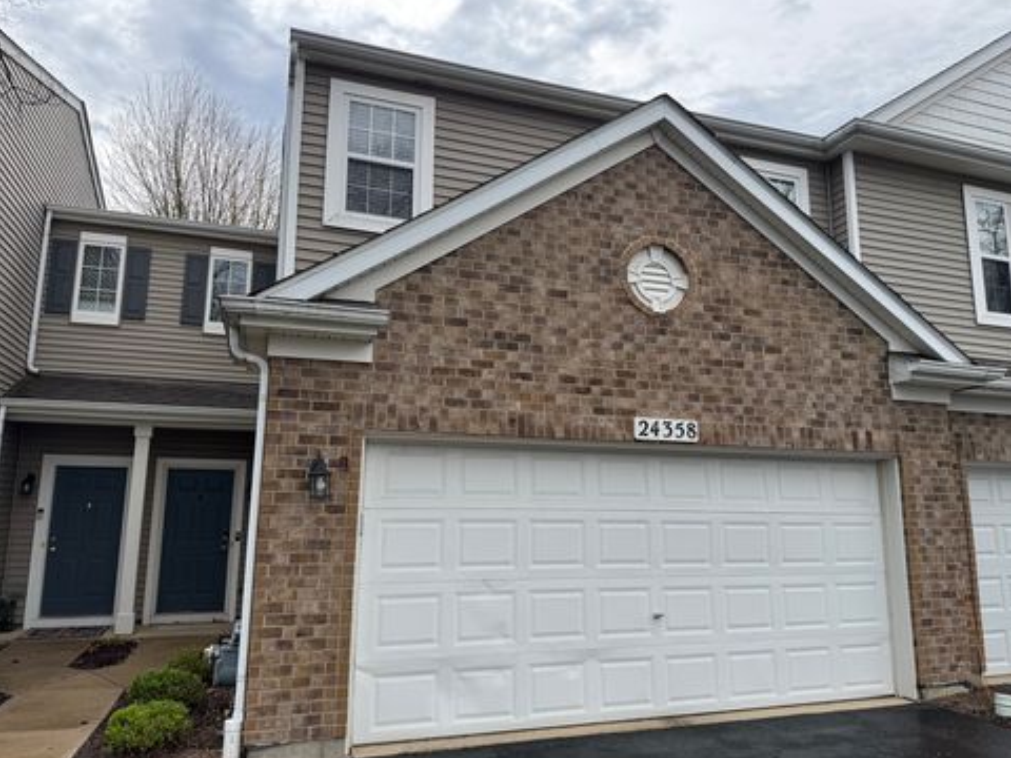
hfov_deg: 69.4
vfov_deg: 54.9
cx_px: 520
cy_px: 384
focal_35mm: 25
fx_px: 730
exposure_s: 1/2174
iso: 80
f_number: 1.78
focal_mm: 6.76
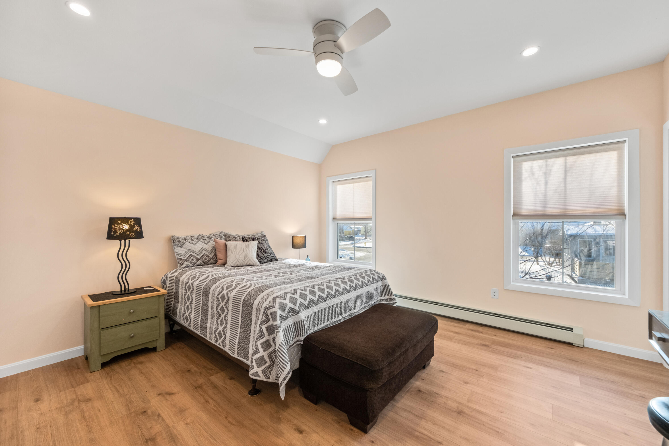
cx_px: 334
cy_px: 223
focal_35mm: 14
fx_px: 260
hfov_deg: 104.3
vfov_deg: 81.2
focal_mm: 9.2
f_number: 8
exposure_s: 1/20
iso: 500
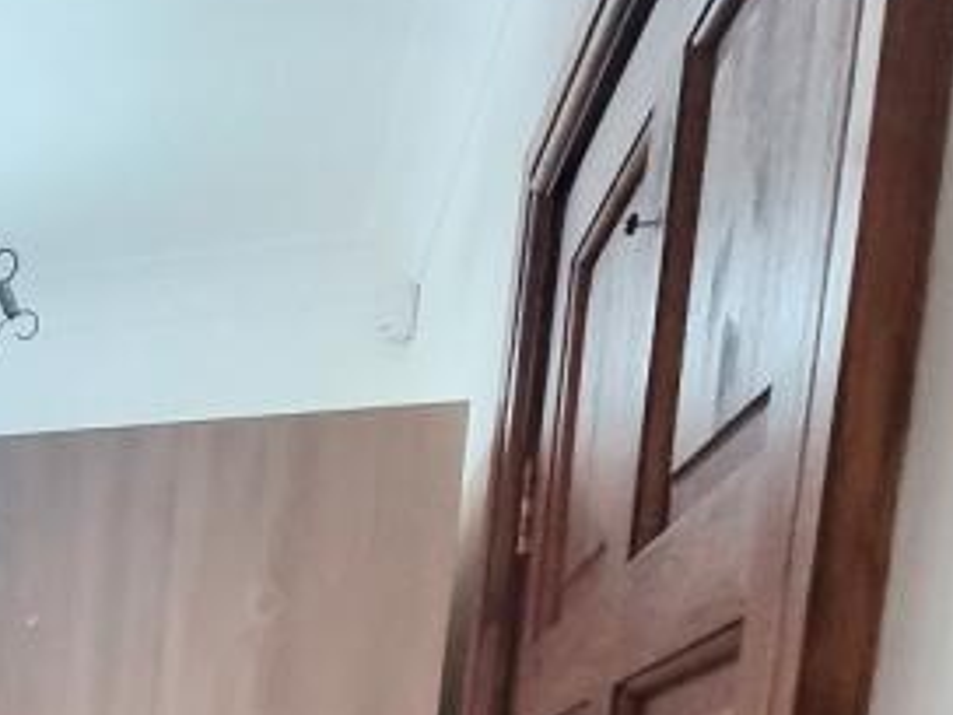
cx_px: -522
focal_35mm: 49
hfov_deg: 26.4
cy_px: 957
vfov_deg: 25.2
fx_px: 1349
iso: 250
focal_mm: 2.2
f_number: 2.2
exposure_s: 1/60
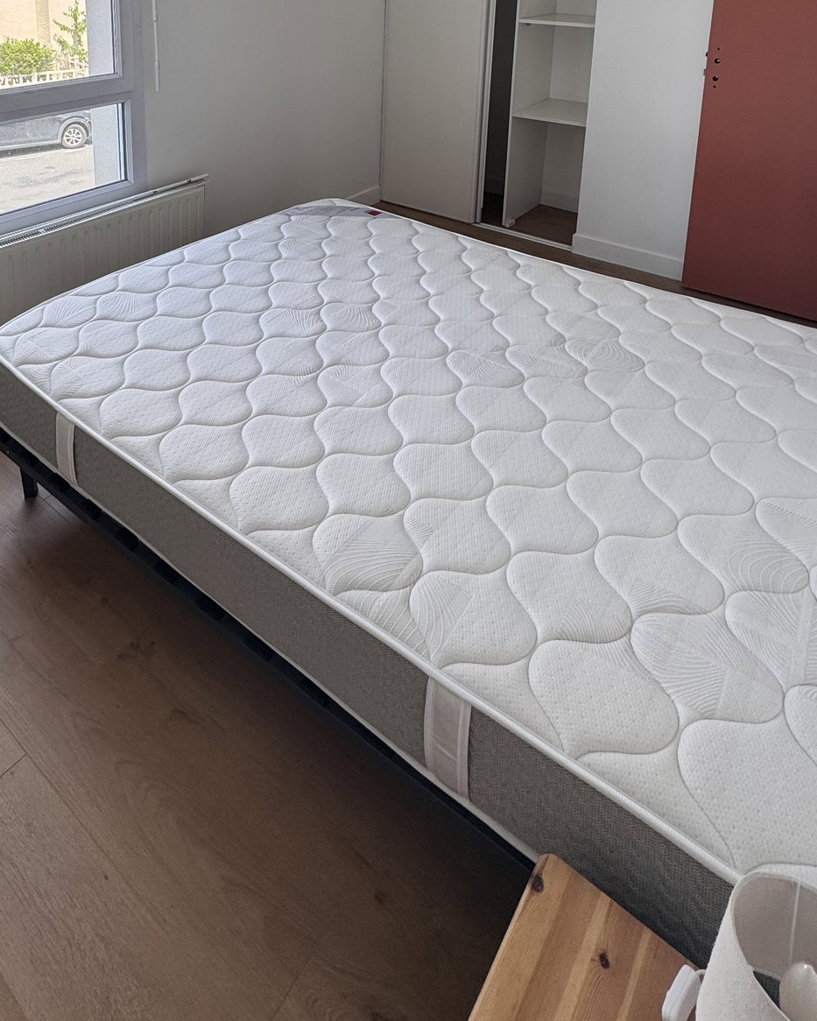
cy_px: 101
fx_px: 756
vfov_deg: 58.2
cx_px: 293
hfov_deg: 55.9
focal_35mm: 25
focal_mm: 2.22
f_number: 2.2
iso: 40
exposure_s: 1/148
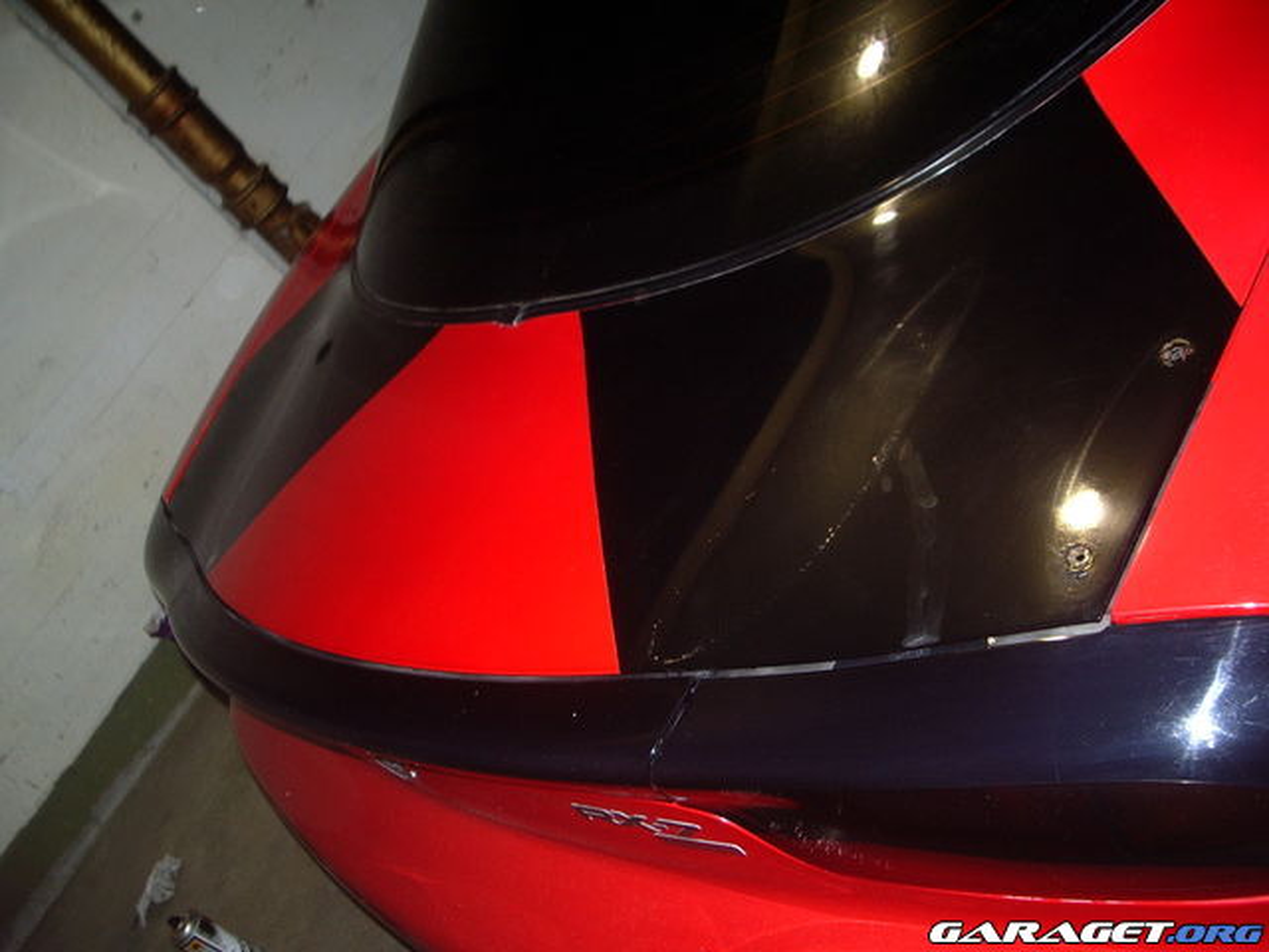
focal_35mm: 35
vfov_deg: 40.7
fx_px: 1283
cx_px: 634
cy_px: 476
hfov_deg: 52.6
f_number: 2.6
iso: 100
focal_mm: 5.8
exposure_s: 1/40
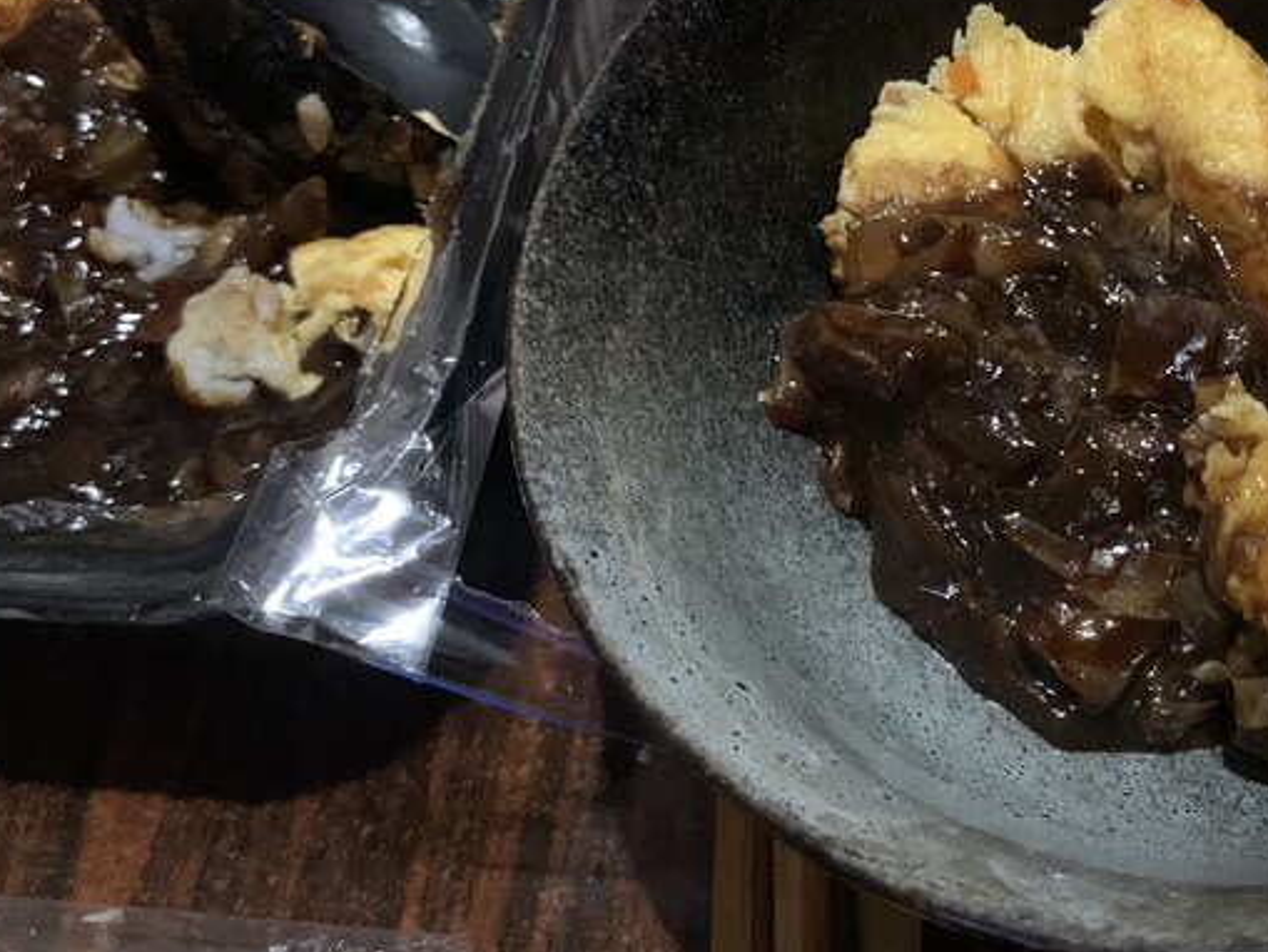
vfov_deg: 31.4
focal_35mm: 46
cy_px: 365
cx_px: 849
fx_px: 1685
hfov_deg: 40.7
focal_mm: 4.25
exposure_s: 1/30
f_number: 1.8
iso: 800
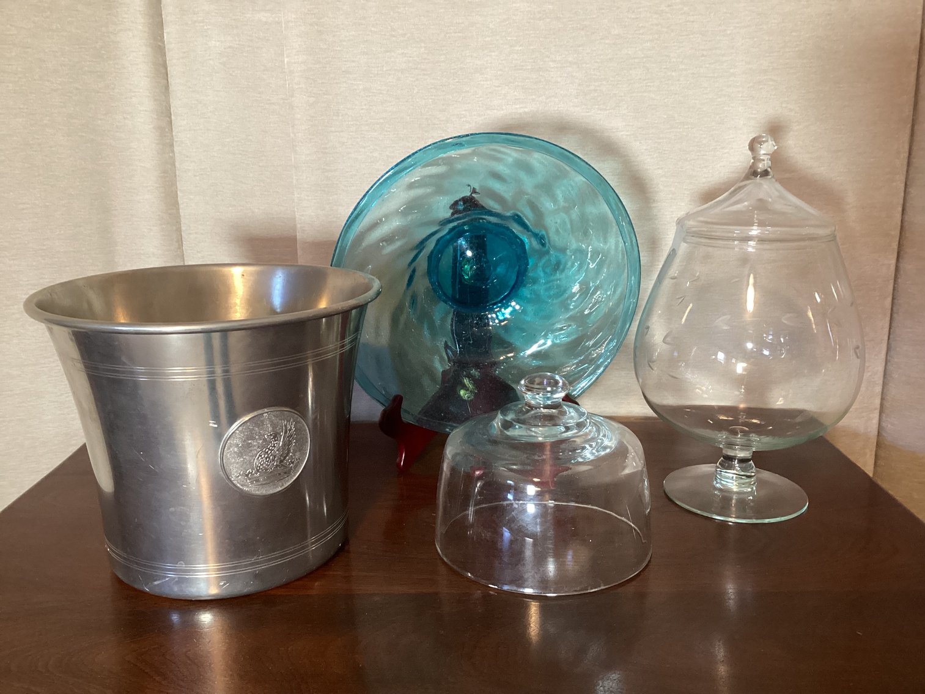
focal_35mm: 31
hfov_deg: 58.3
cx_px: 462
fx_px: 828
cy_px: 347
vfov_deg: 45.4
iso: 250
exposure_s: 1/50
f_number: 2.4
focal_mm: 3.3
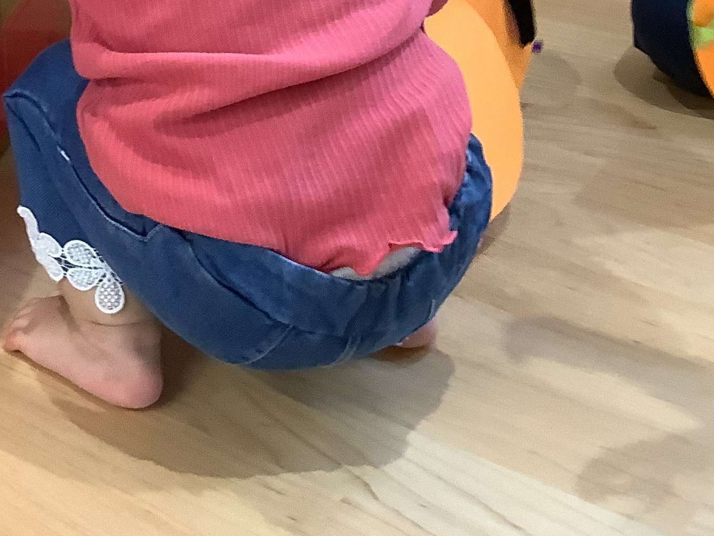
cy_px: -99
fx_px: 1568
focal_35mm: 76
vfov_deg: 18.4
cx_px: -109
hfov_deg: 23.7
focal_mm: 3.3
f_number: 2.4
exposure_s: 1/50
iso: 200
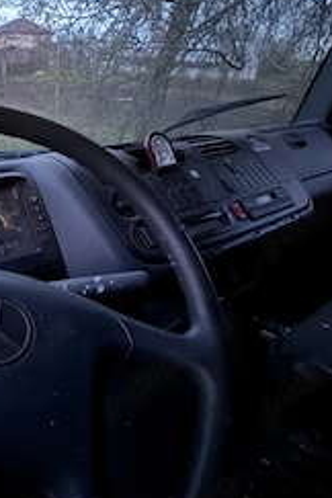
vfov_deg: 73.6
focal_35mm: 24
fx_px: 332
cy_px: 232
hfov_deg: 48.9
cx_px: 49
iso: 1250
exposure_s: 1/7
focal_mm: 2.22
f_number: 2.2
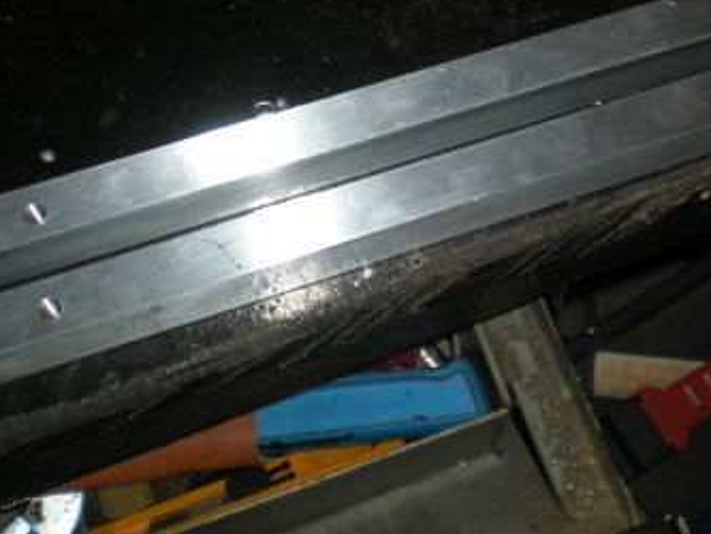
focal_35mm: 73
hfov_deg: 26.5
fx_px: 1500
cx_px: 474
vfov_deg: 19.8
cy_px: 53
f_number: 3.1
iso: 64
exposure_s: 1/60
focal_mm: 6.3
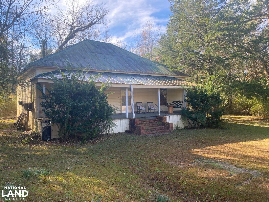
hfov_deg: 67.3
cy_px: 101
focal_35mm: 26
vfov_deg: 53.1
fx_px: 202
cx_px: 134
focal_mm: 4.25
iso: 32
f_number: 1.8
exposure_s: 1/452
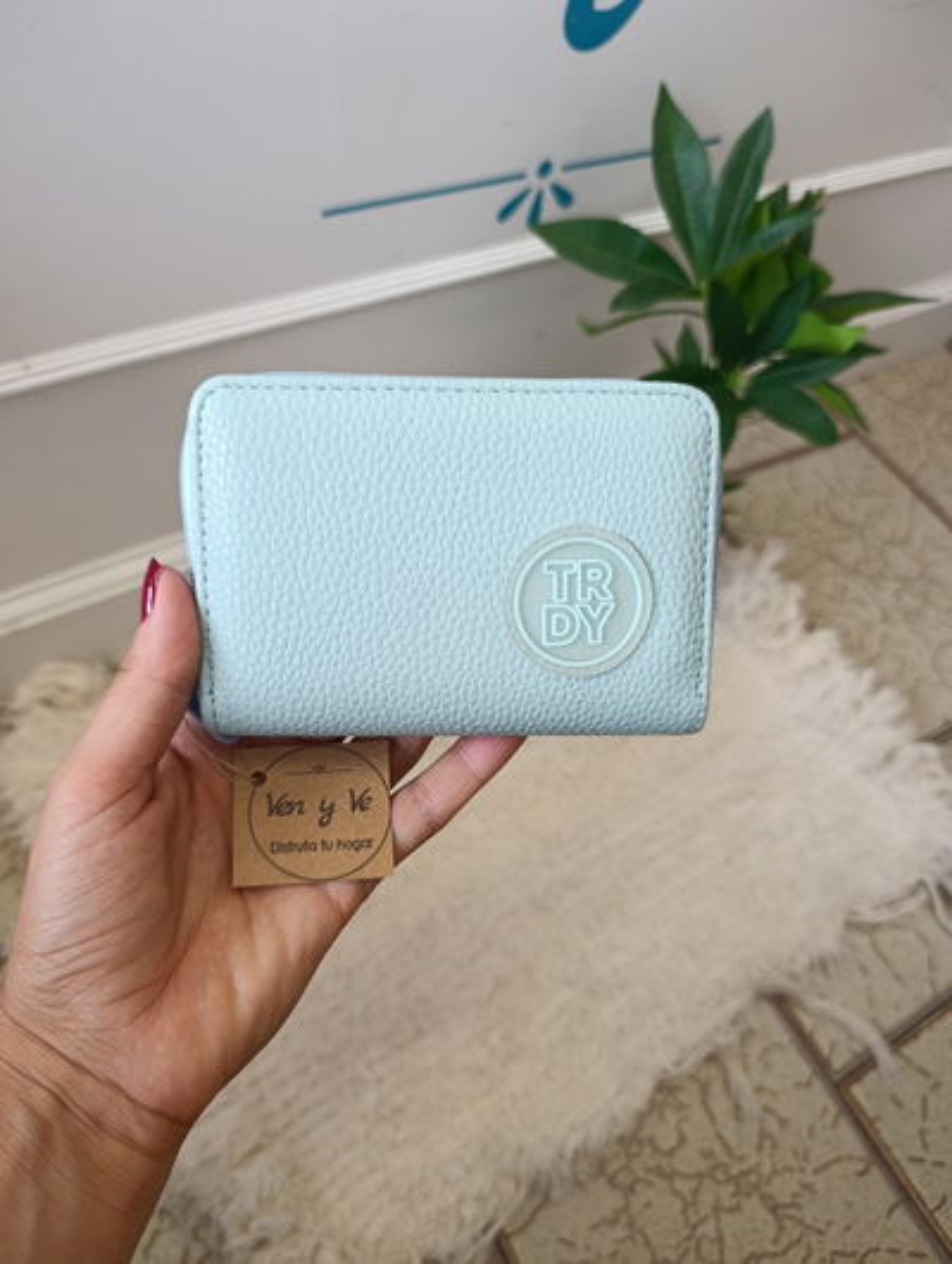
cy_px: 632
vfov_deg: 73.8
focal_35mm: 23
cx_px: 476
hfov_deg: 59.0
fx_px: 841
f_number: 1.65
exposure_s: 1/100
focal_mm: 6.11
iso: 267
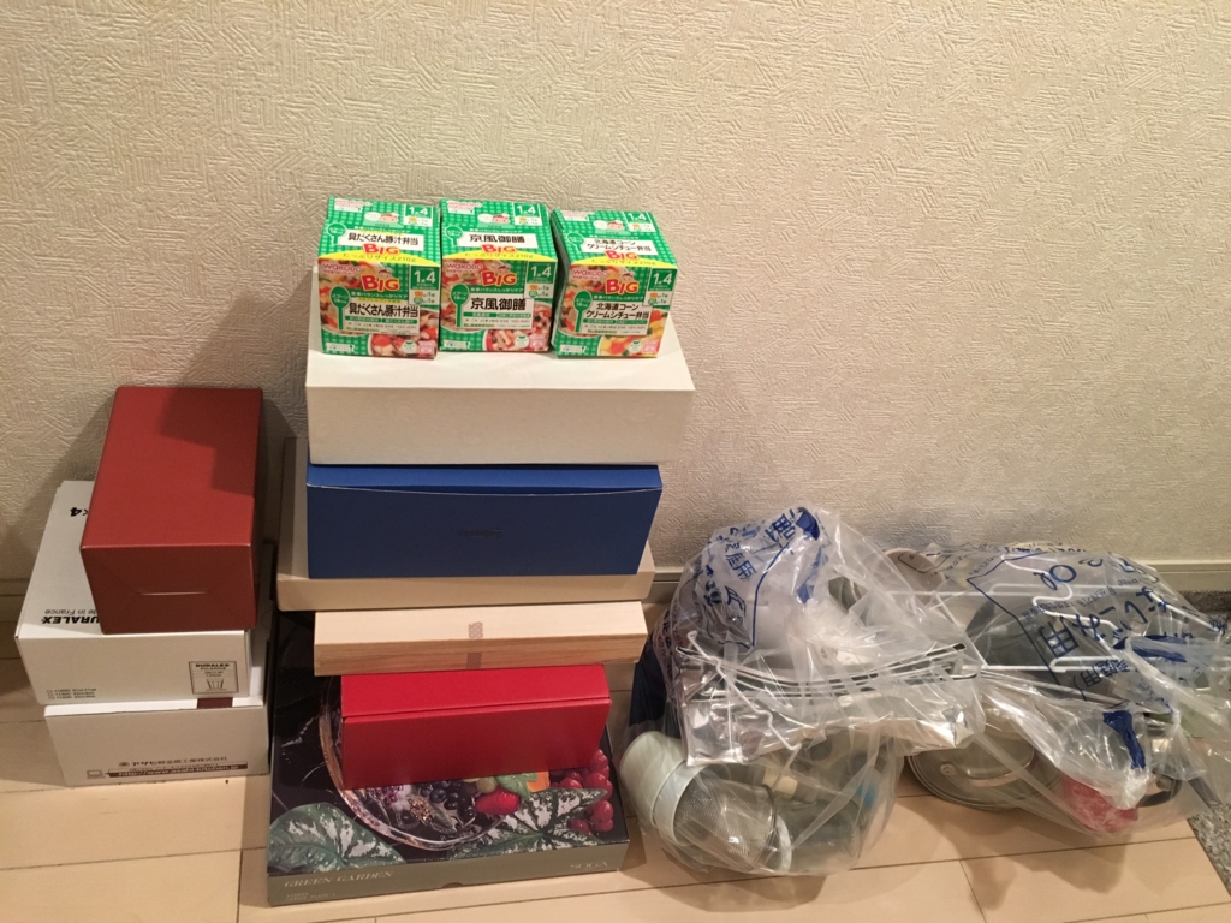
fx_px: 1031
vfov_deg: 48.2
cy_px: 462
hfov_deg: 61.7
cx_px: 616
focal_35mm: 29
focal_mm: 4.15
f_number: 2.2
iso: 160
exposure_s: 1/30
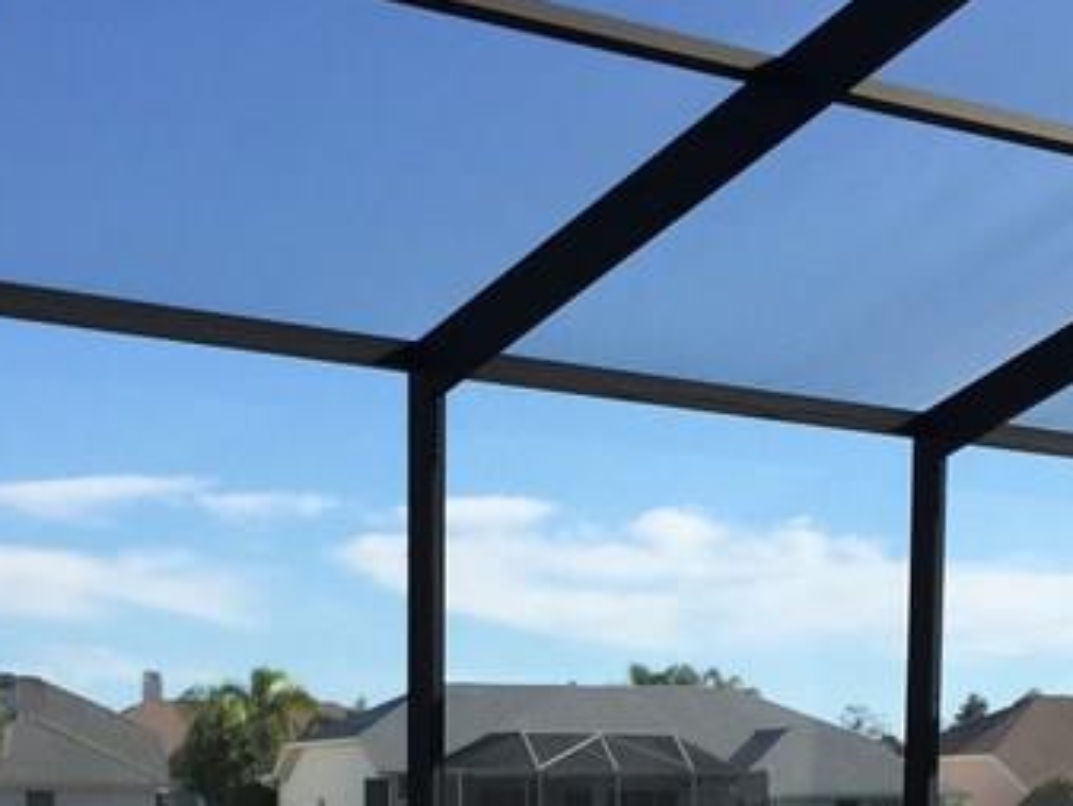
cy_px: 1169
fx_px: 2729
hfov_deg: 22.2
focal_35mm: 88
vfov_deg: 15.6
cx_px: 474
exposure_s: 1/1199
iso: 32
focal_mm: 4.15
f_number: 2.2
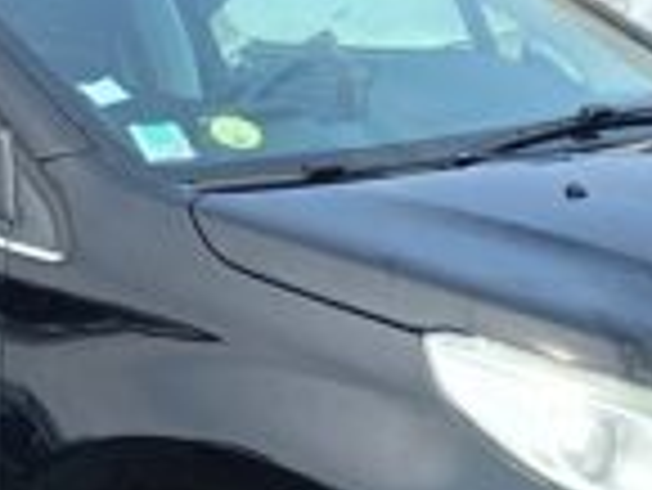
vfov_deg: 10.7
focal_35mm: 138
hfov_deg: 14.2
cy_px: 481
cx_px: 193
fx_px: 2601
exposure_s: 1/338
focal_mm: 4.6
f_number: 2
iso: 25
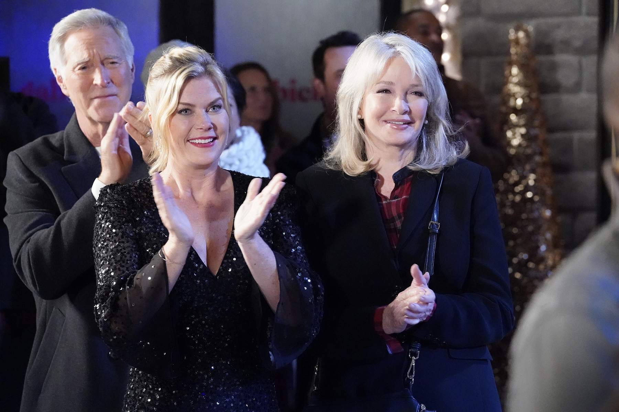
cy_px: 206
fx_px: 2149
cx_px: 310
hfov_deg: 16.4
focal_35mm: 125
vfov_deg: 11.0
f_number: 5
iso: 20000
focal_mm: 125
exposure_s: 1/200
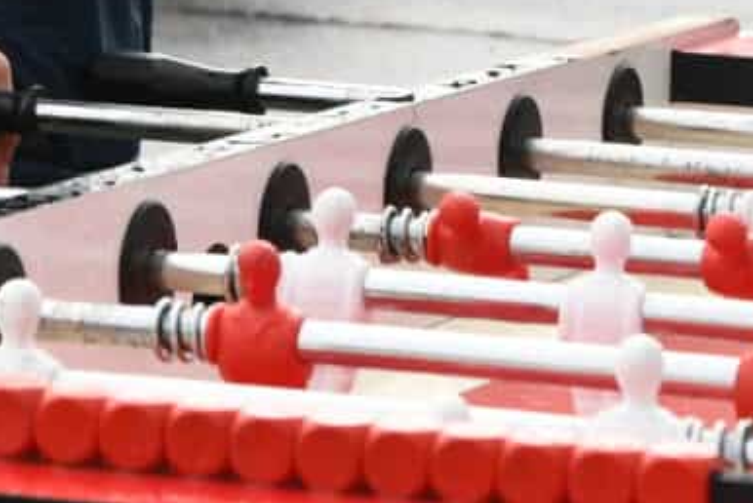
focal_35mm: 318
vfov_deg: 4.3
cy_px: -535
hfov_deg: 6.5
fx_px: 6656
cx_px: 302
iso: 1250
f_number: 8
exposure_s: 1/800
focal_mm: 60
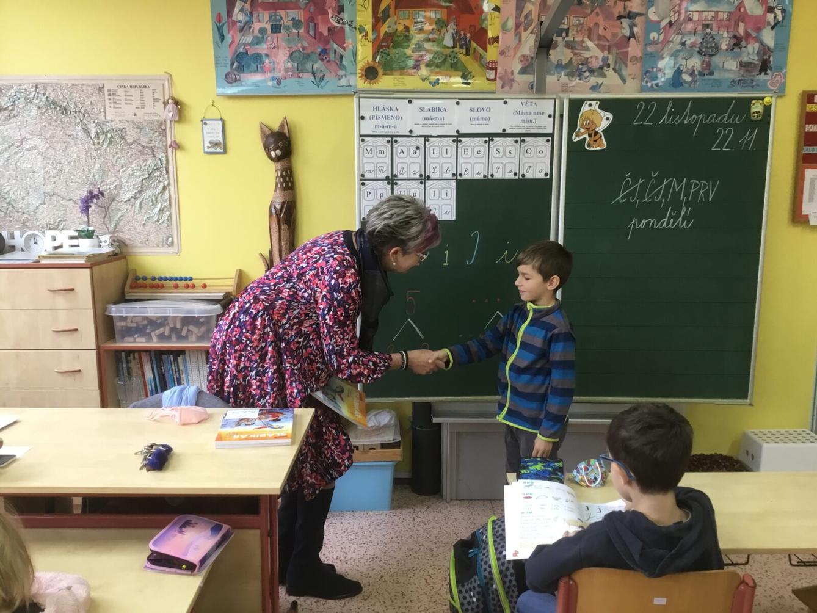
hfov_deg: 58.3
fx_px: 732
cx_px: 408
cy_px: 306
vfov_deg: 45.5
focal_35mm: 31
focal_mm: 3.3
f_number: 2.4
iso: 64
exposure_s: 1/33
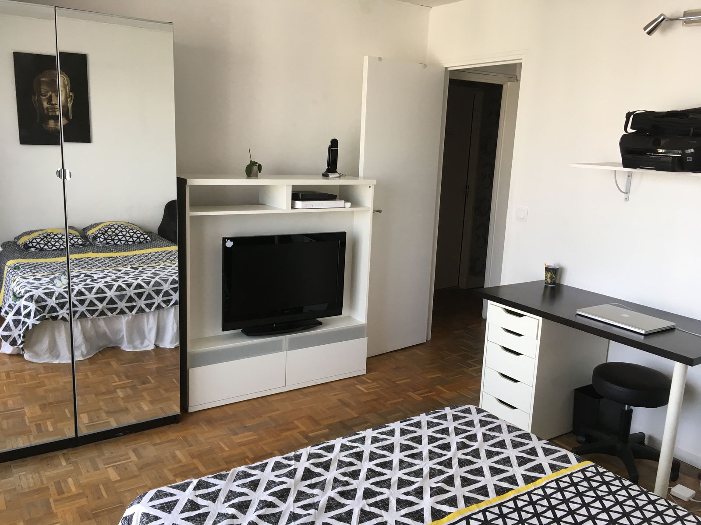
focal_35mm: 29
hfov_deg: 61.7
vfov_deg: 48.2
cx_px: 350
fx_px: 587
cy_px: 262
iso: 40
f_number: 2.2
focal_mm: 4.15
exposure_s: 1/33
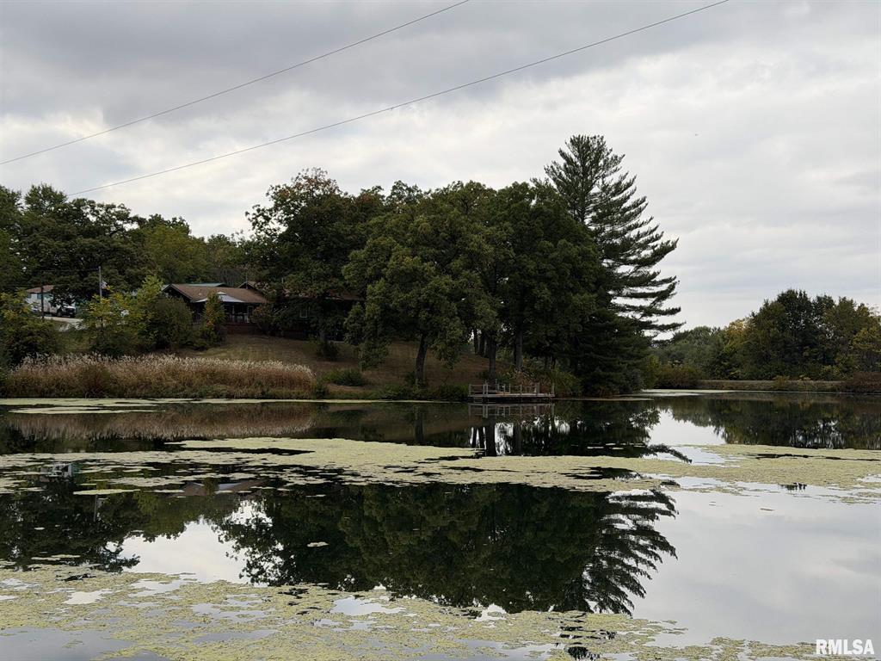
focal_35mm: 48
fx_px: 1222
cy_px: 330
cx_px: 440
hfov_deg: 39.7
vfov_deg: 30.3
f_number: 1.78
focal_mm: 6.76
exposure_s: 1/2415
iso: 64
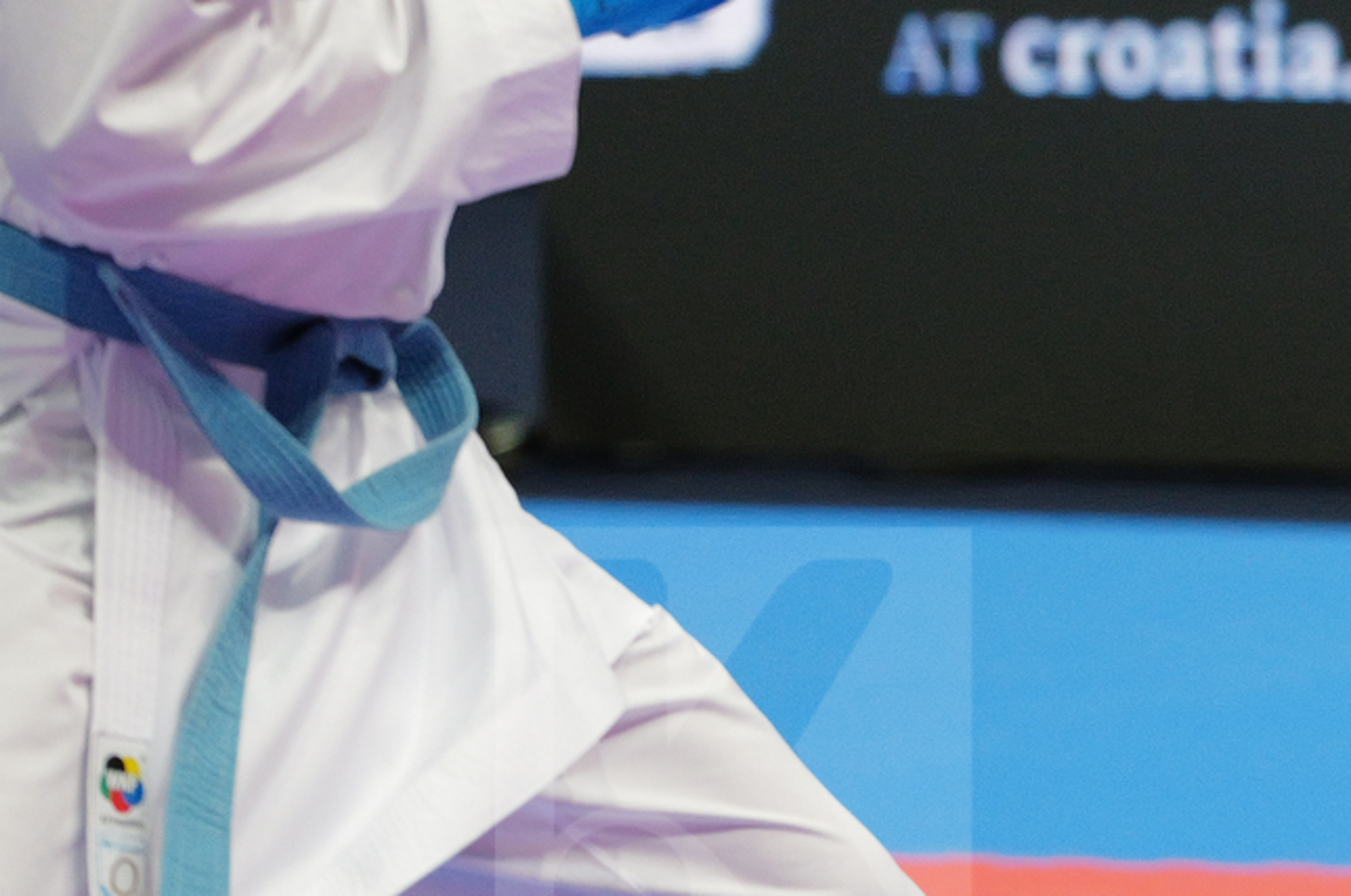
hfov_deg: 4.2
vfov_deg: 2.8
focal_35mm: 489
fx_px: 18319
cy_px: -145
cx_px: 2469
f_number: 2.8
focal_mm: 126
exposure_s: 1/1000
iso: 2000
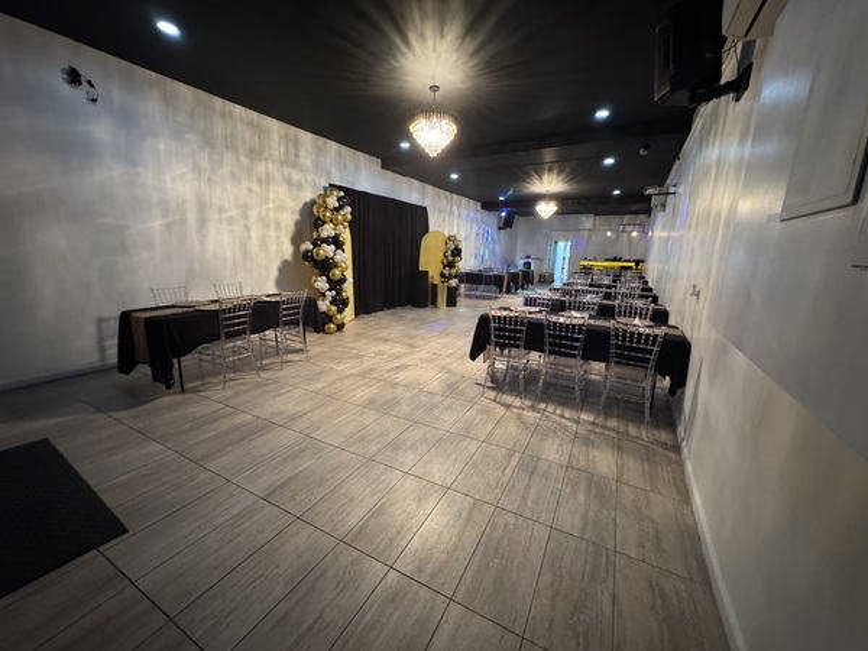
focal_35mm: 14
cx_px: 434
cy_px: 326
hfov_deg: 102.1
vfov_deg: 85.7
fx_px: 351
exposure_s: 1/40
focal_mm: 2.22
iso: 1250
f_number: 2.2
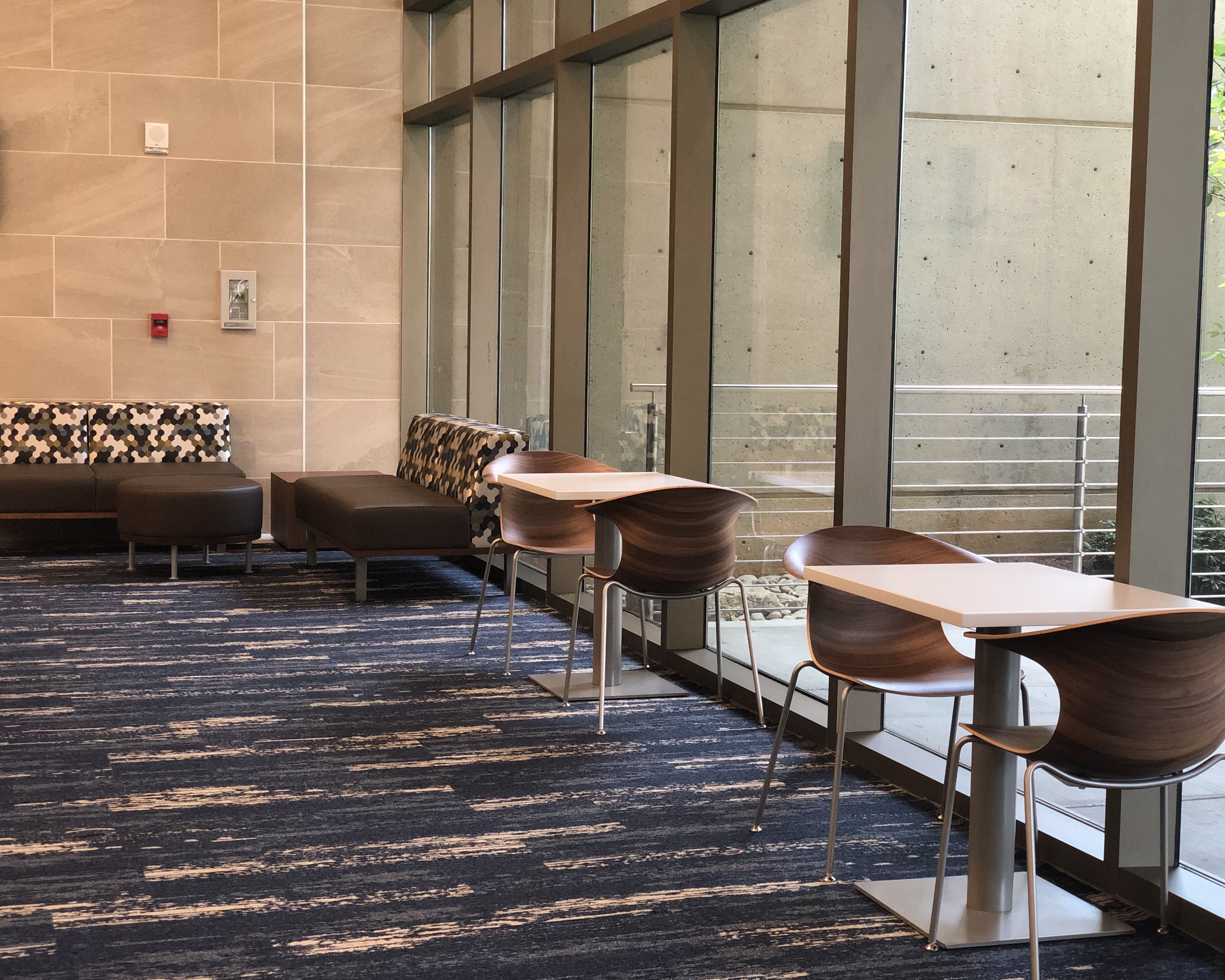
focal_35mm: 55
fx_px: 1994
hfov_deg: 34.1
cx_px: 628
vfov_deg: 27.6
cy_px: 486
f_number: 2.4
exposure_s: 1/60
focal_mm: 6
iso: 80
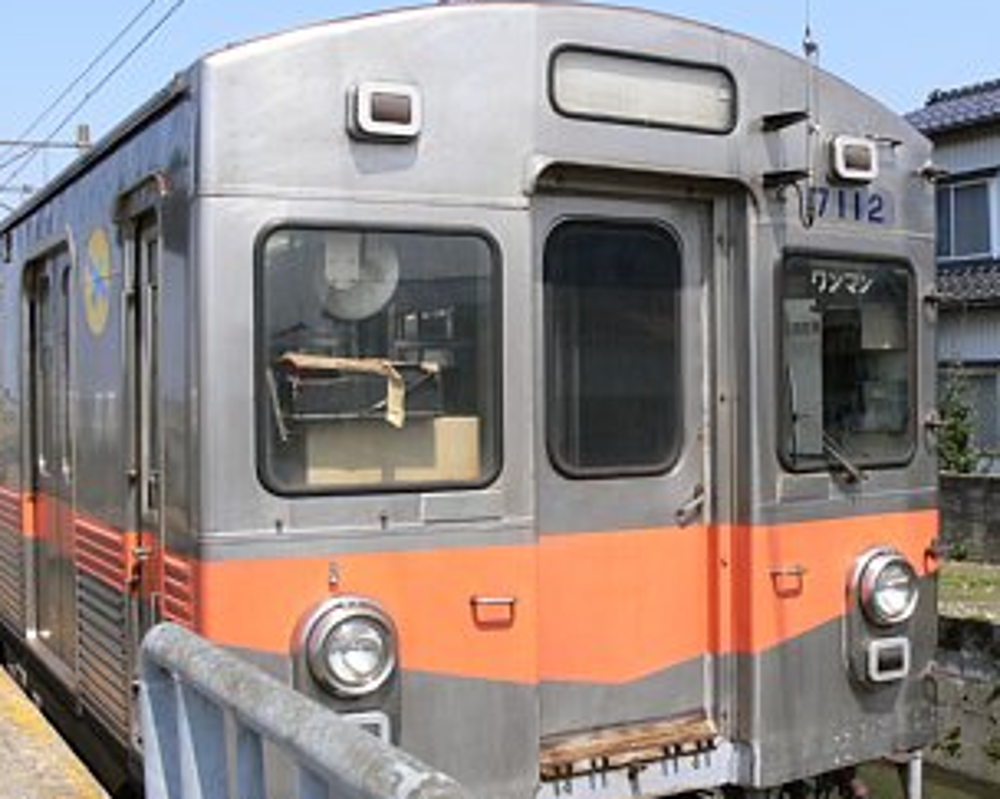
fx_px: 1331
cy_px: 395
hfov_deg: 40.9
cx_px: 618
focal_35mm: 45
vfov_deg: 33.4
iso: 100
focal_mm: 7.4
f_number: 6.3
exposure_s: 1/400
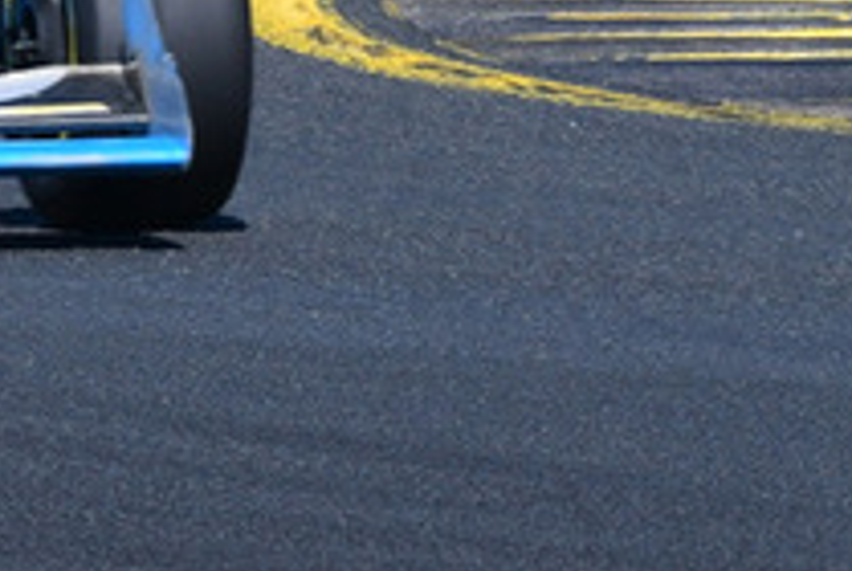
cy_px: -228
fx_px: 32587
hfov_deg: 1.5
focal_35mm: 1375
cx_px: -620
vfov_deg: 1.0
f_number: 11
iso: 500
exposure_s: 1/640
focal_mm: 240
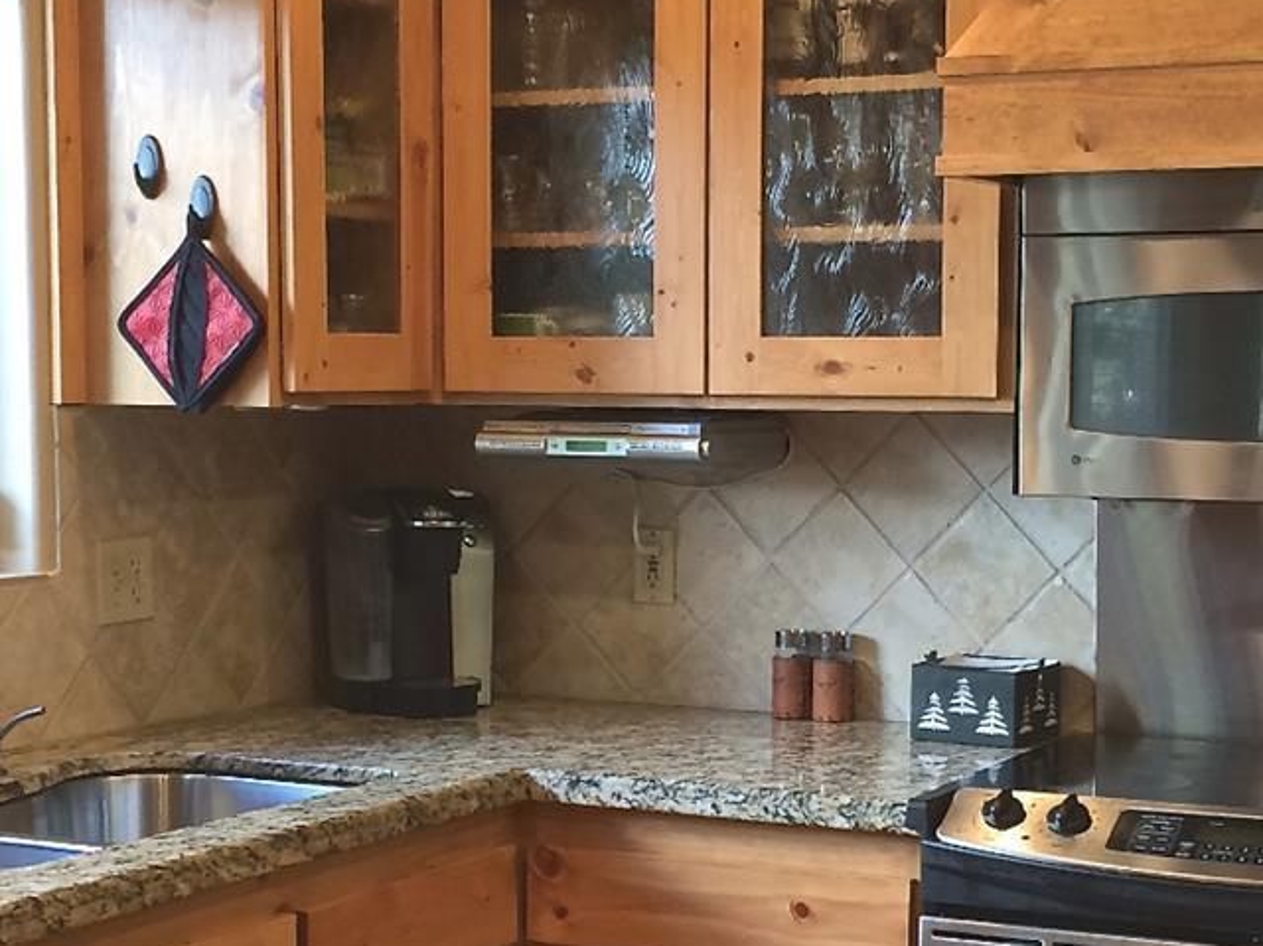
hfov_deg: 28.5
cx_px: 754
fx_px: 2479
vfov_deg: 21.5
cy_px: 614
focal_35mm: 68
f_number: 2.2
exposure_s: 1/30
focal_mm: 4.15
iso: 64
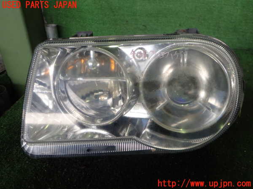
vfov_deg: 46.8
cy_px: 94
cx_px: 126
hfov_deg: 60.0
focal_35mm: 30
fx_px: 219
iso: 200
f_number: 2.3
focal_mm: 5.4
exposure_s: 1/100
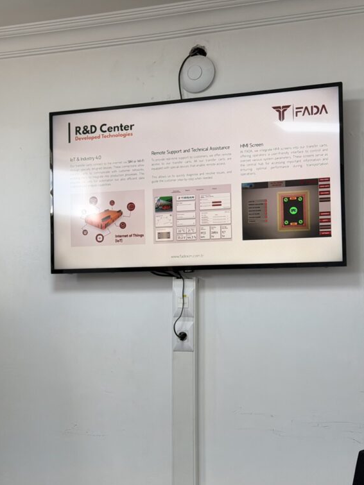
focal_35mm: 65
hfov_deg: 22.3
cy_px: 246
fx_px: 911
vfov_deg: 29.8
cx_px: 80
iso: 80
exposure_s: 1/100
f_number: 1.78
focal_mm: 6.76
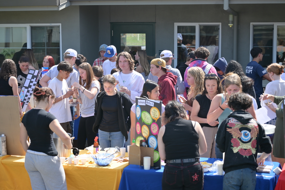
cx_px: 142
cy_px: 95
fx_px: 594
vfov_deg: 18.2
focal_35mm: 75
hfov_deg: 27.0
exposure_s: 1/320
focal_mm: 50
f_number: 4.5
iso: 100
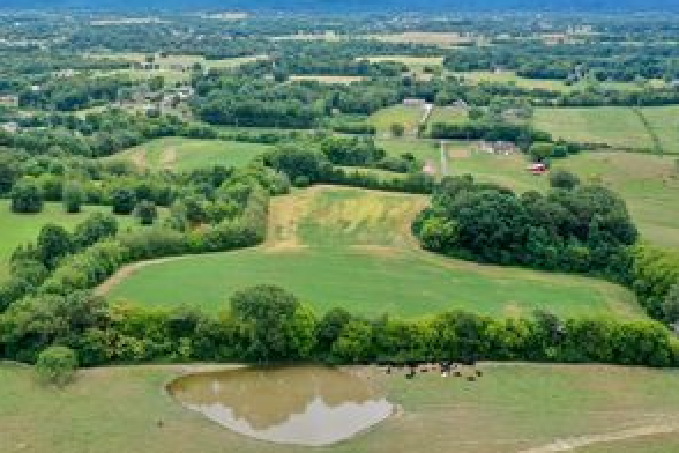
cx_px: 236
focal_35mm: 41
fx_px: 773
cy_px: 135
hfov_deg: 46.8
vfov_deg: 32.2
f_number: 7.1
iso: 100
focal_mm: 10.26
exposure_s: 1/120
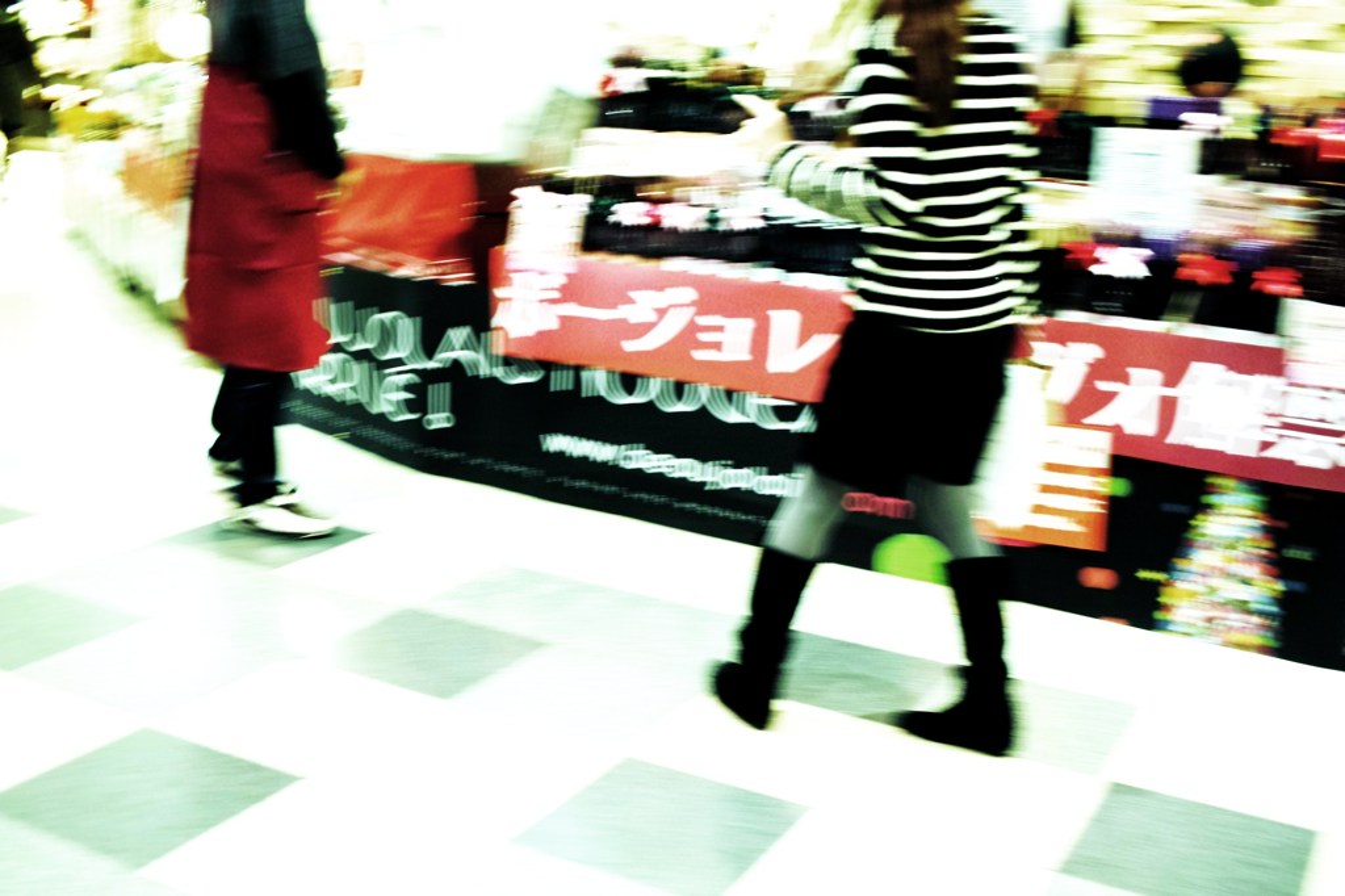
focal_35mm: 41
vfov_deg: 32.6
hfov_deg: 47.4
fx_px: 1531
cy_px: 448
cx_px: 672
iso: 200
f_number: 2.8
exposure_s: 1/20
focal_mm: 24.2
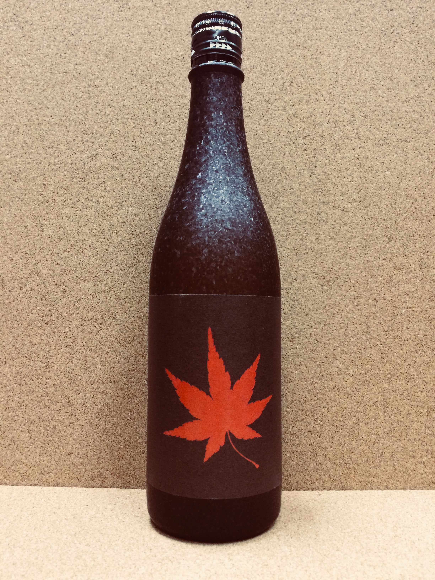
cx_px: 218
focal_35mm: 29
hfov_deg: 48.2
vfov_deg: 61.7
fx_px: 486
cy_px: 290
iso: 250
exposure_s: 1/30
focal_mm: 4.15
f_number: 2.2
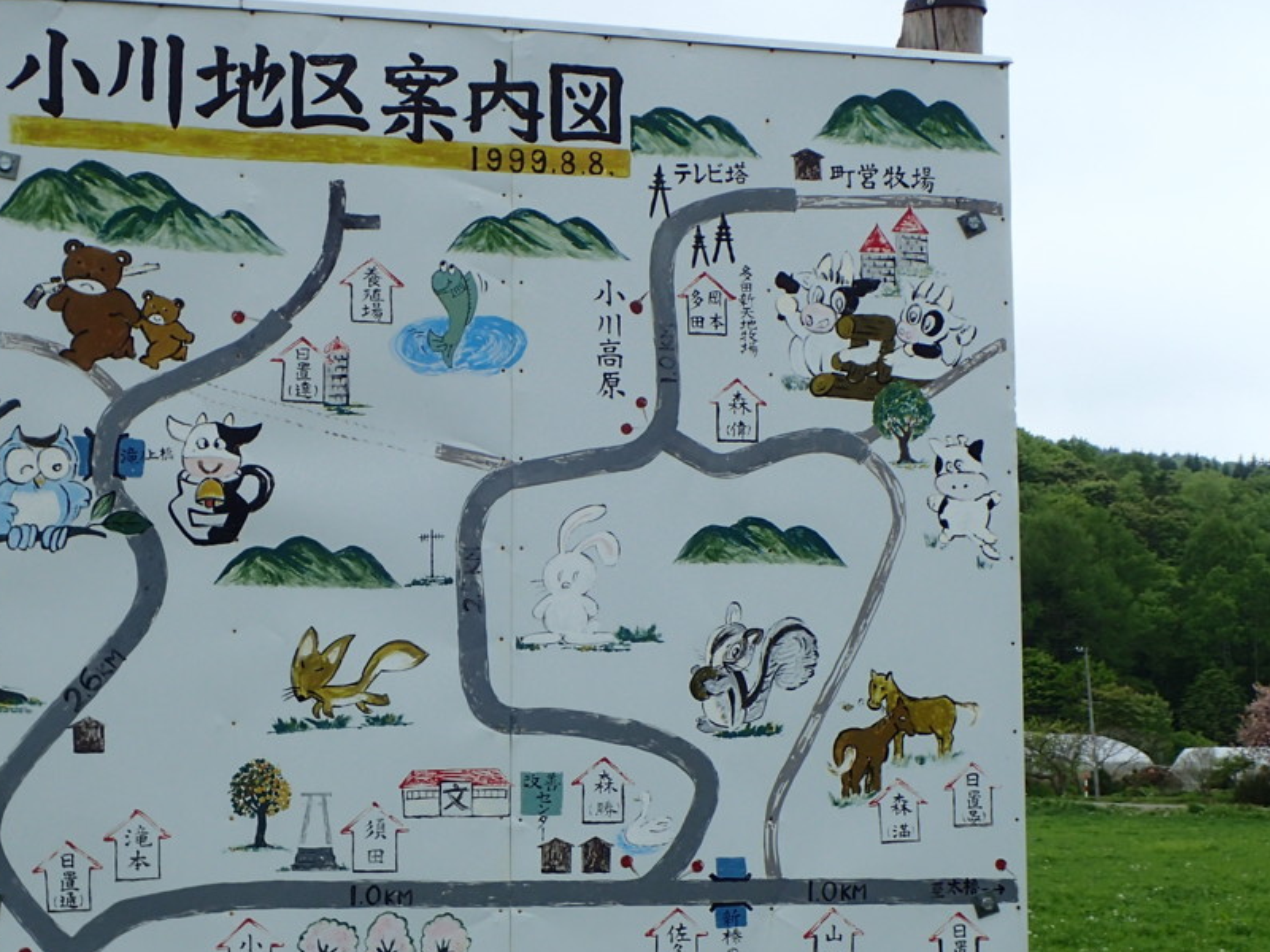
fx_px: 2348
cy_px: 566
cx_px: 484
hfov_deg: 30.2
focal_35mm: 64
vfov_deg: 22.9
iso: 100
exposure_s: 1/400
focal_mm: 7.34
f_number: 4
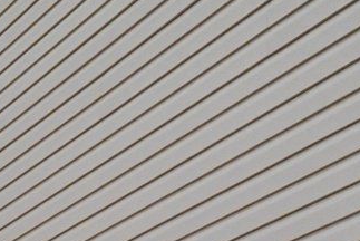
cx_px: -617
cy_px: 634
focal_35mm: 95
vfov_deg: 11.2
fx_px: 951
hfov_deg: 12.8
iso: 400
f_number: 8
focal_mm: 10
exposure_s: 1/500
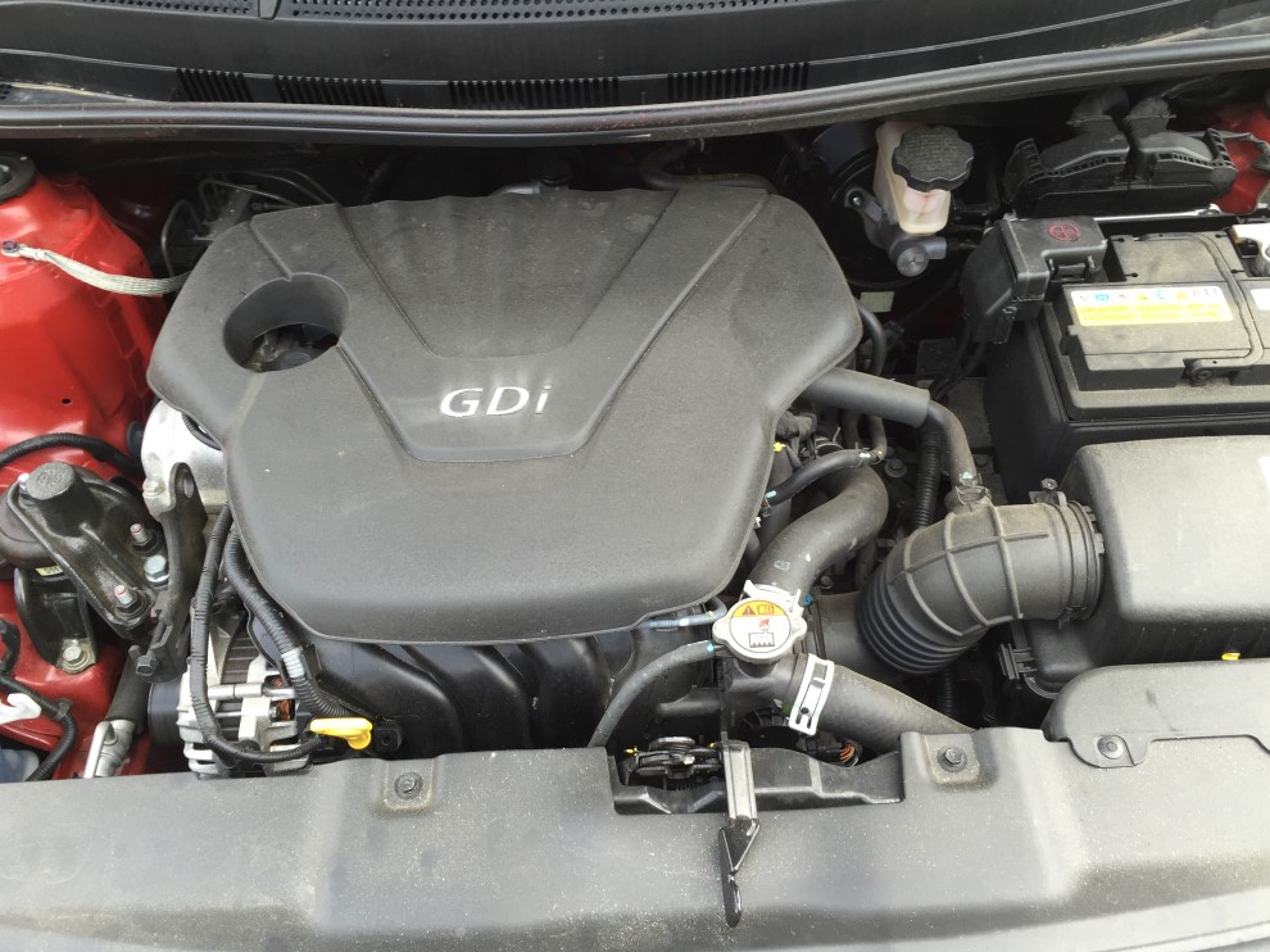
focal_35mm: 30
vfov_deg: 46.8
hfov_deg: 60.0
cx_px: 627
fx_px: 1100
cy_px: 468
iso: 40
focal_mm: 4.15
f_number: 2.2
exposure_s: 1/120
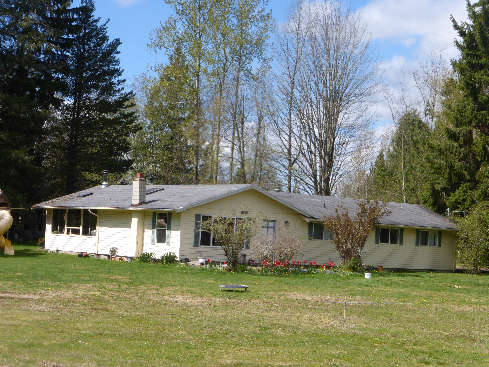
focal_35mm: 75
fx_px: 1059
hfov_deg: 26.0
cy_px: 184
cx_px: 244
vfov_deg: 19.6
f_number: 5
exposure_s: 1/500
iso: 100
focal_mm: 13.3
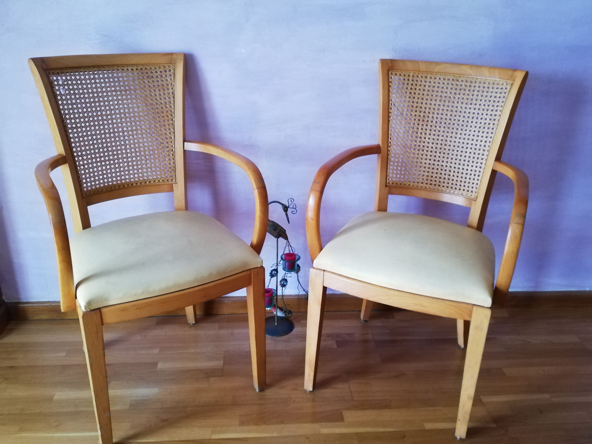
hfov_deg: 58.4
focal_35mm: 31
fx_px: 530
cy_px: 222
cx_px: 296
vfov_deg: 45.4
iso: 640
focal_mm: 3.81
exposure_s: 1/20
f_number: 2.2
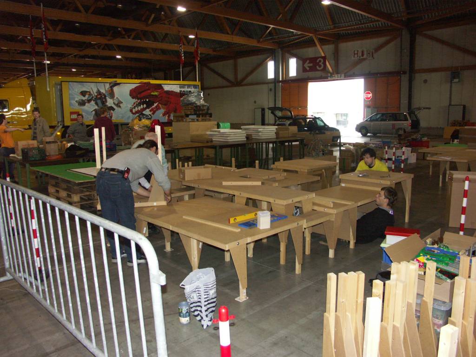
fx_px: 385
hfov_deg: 63.4
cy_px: 178
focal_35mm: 28
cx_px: 238
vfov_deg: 49.7
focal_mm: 7.2
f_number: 2.8
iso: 200
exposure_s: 1/50
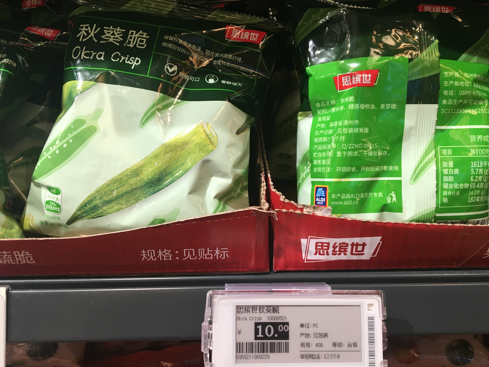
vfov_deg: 48.2
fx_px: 410
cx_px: 244
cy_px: 184
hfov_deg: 61.7
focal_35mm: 29
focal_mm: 4.15
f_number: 2.2
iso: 40
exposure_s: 1/33
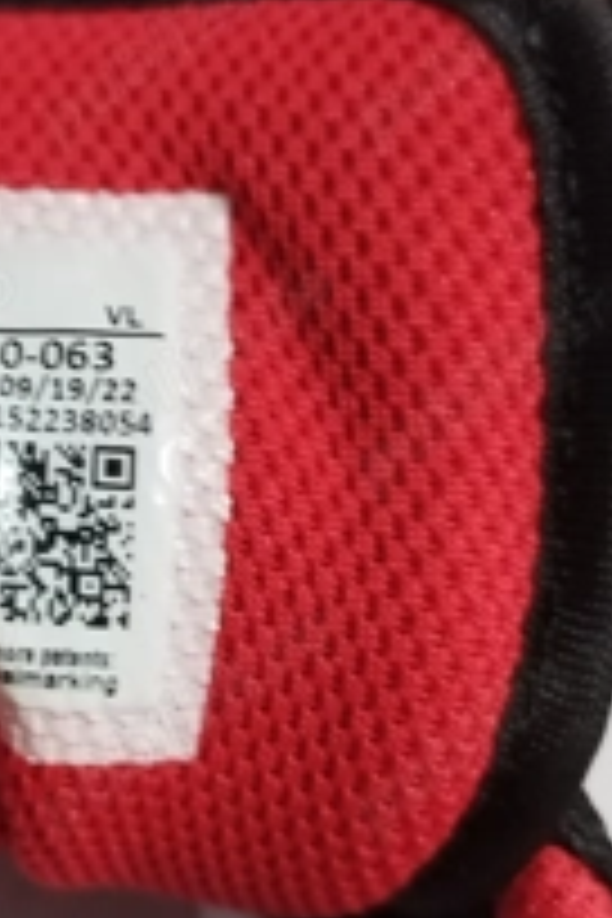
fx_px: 1351
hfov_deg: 24.6
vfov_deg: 37.5
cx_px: 27
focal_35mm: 53
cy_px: 450
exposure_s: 1/25
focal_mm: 6.24
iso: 1576
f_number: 1.8
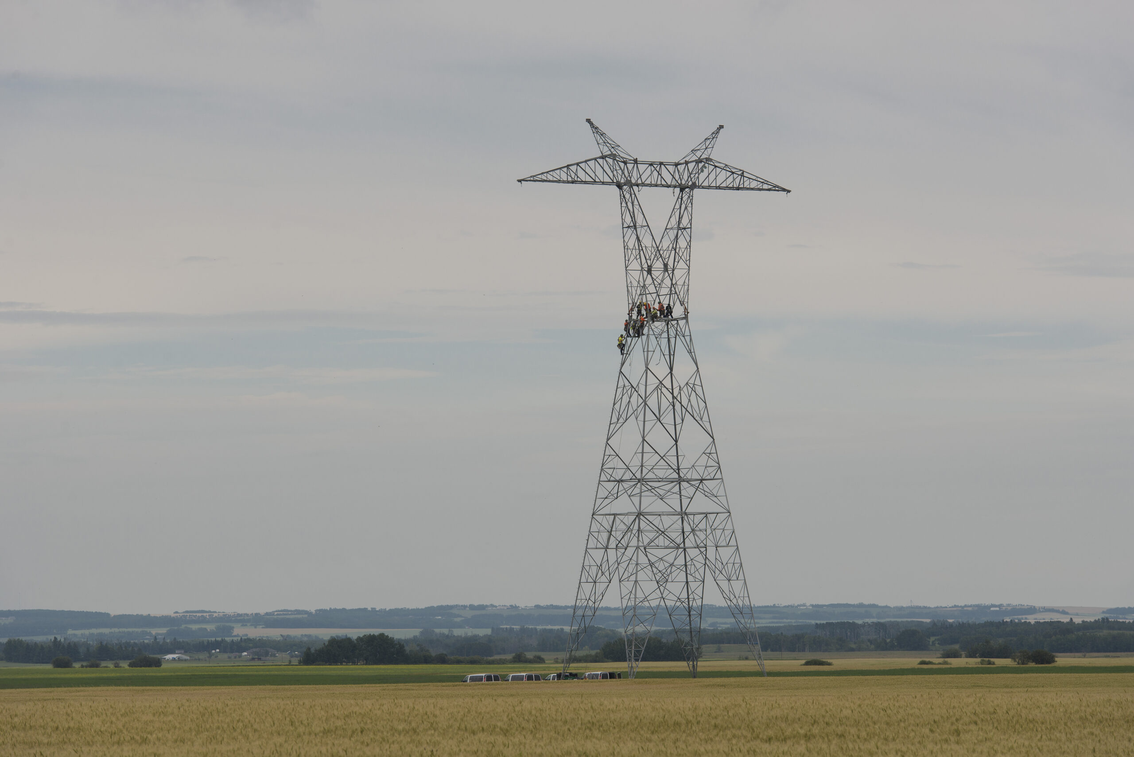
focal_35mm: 145
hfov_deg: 14.1
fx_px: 4569
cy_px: 378
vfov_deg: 9.5
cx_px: 567
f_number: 8
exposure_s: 1/400
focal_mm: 145
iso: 125
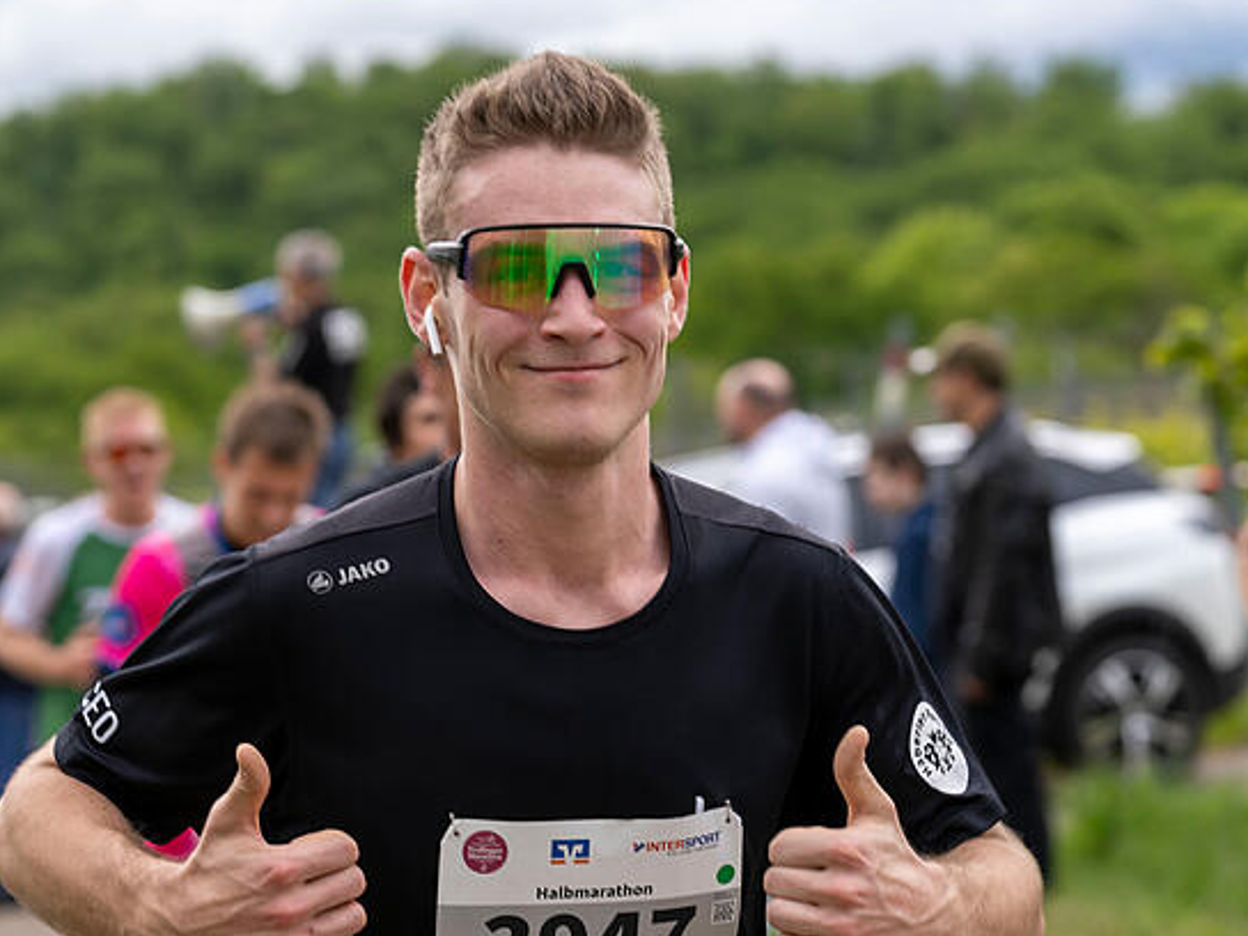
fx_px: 6742
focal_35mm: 187
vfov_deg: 7.9
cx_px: 446
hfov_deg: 10.6
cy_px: 666
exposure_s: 1/400
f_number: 5
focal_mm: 113
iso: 100
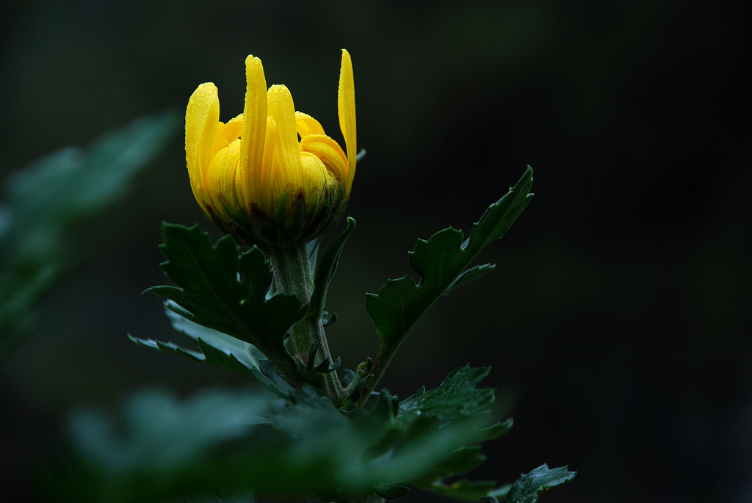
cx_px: 376
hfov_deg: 10.1
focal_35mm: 202
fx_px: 4234
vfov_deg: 6.8
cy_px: 252
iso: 200
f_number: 5.6
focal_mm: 135
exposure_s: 1/200
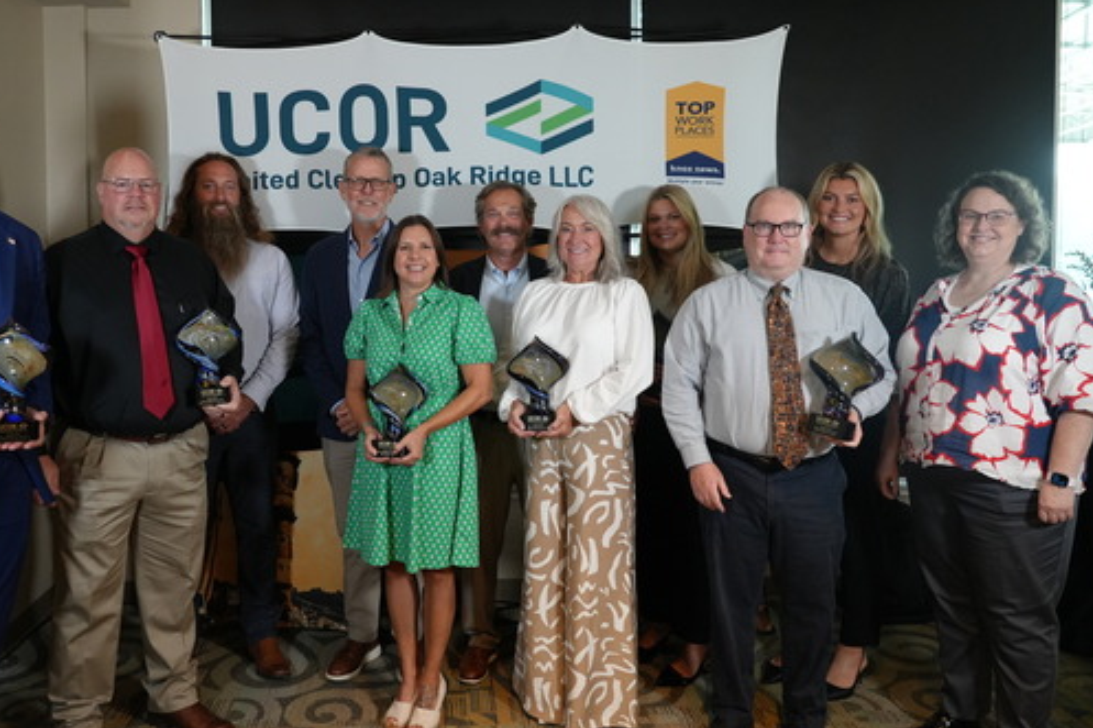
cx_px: 449
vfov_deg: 44.8
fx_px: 880
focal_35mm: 29
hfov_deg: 63.2
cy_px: 306
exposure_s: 1/160
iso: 3200
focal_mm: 24
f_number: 4
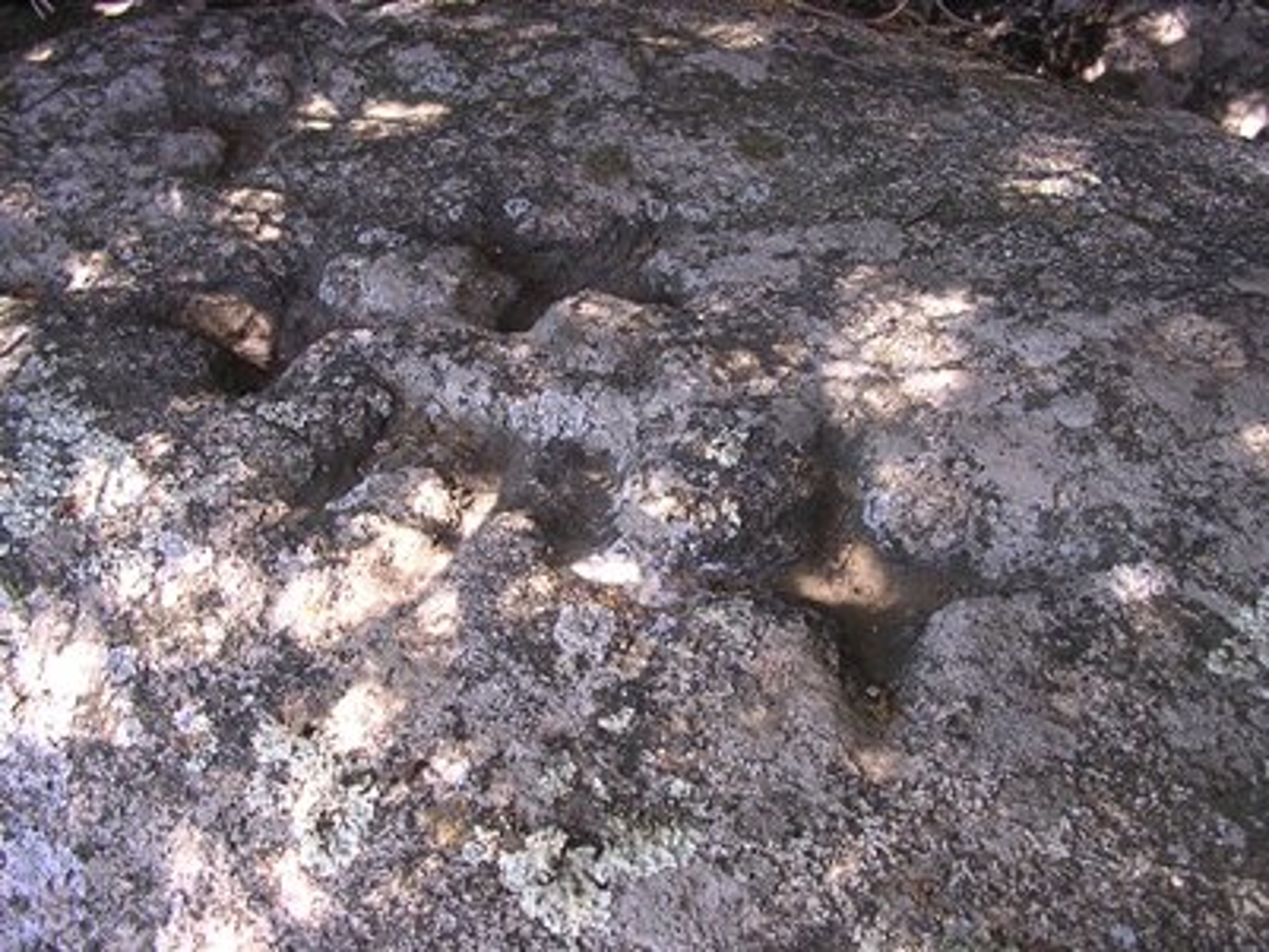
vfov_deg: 37.7
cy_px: 476
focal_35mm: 38
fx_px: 1393
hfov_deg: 49.0
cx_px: 634
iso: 100
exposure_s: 1/51
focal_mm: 5.8
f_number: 2.8
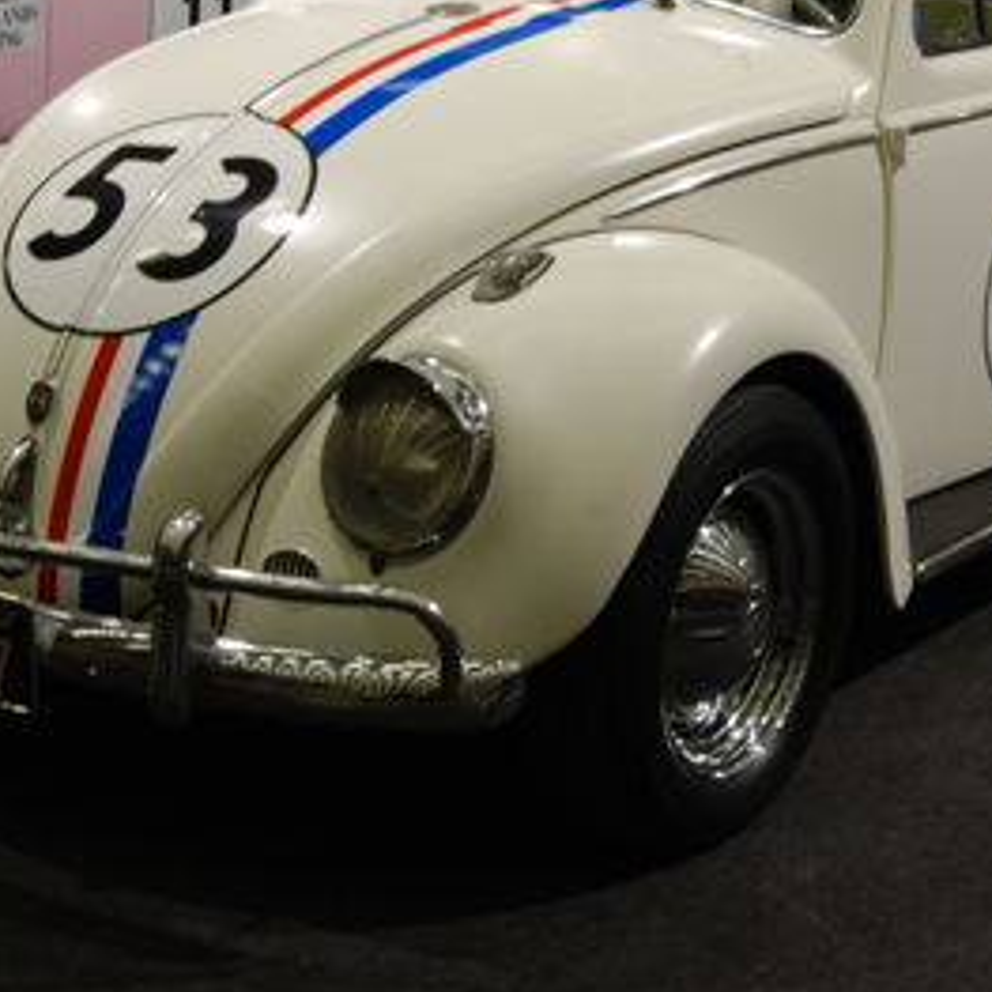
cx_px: 626
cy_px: 336
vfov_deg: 18.6
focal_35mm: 93
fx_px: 3015
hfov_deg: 18.6
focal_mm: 30
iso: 200
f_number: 13
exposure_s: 1/6
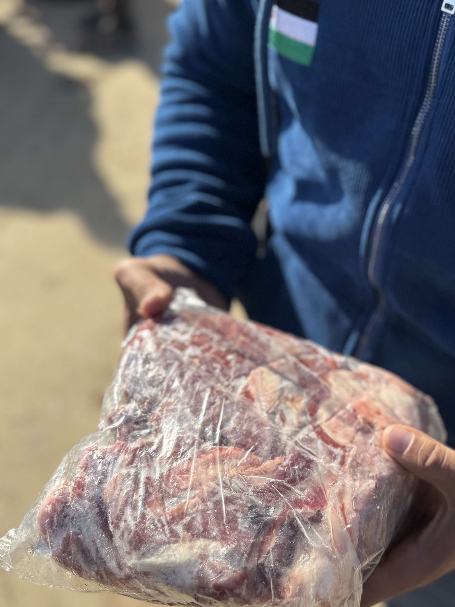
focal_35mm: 38
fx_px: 666
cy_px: 297
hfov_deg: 36.2
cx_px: 378
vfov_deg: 49.0
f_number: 1.8
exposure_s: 1/4975
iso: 80
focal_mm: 6.8
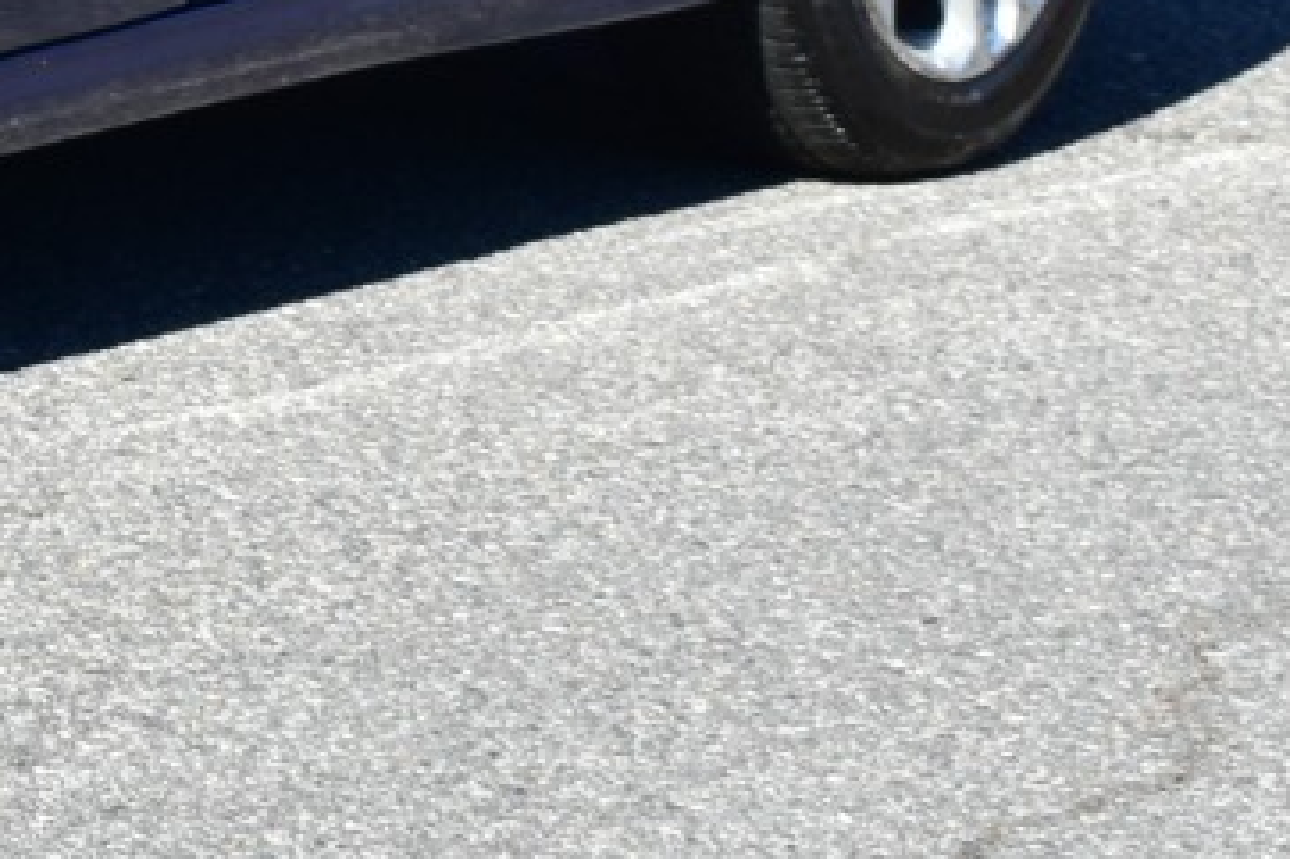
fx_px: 9133
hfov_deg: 7.8
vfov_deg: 5.4
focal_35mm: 255
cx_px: -1224
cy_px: -217
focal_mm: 38
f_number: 10
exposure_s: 1/320
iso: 400
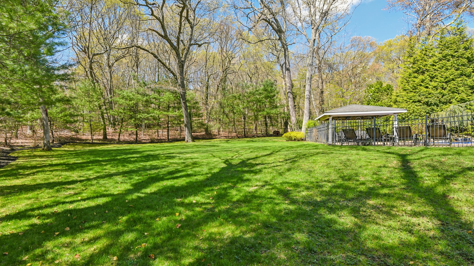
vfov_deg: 63.8
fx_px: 214
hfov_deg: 95.9
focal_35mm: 17
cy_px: 146
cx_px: 237
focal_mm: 16
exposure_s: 1/80
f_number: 9
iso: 160
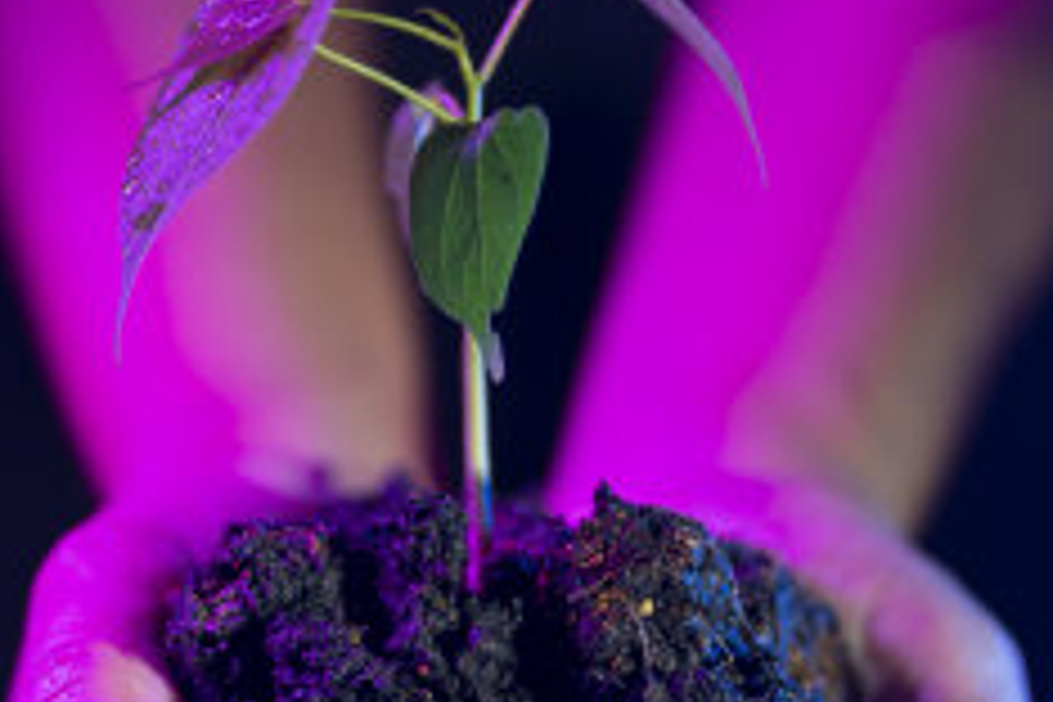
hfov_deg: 9.3
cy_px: 459
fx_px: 6493
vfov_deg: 6.2
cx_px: 454
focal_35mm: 222
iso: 250
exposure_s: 1/80
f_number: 1.8
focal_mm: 85
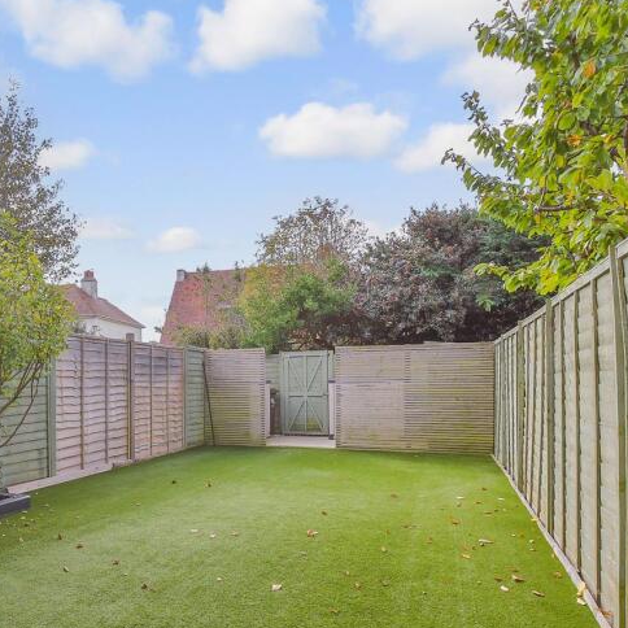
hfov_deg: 56.4
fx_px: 554
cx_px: 162
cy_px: 391
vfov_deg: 58.4
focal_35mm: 27
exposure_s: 1/320
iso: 500
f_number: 8
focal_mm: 10
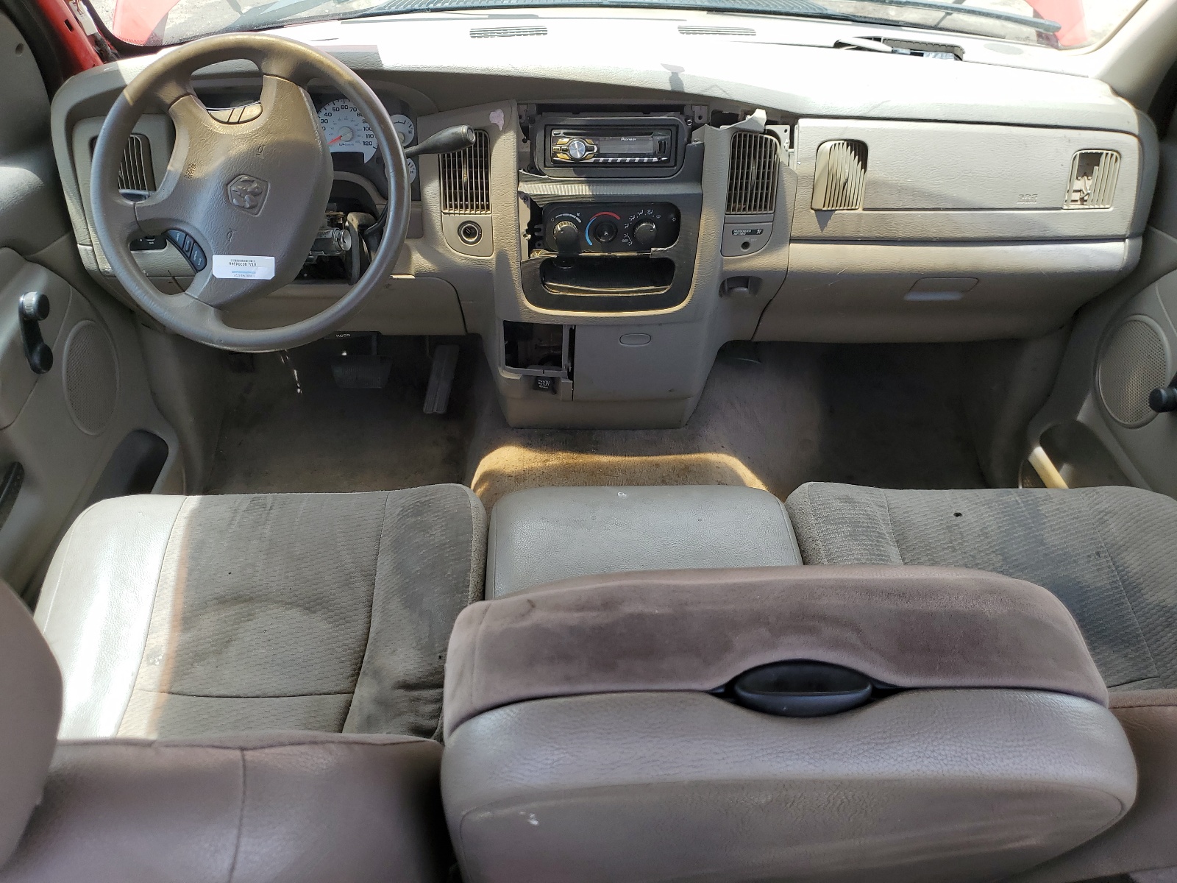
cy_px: 442
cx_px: 588
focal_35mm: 26
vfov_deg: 53.1
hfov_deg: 67.3
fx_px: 884
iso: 50
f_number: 1.5
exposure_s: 1/417
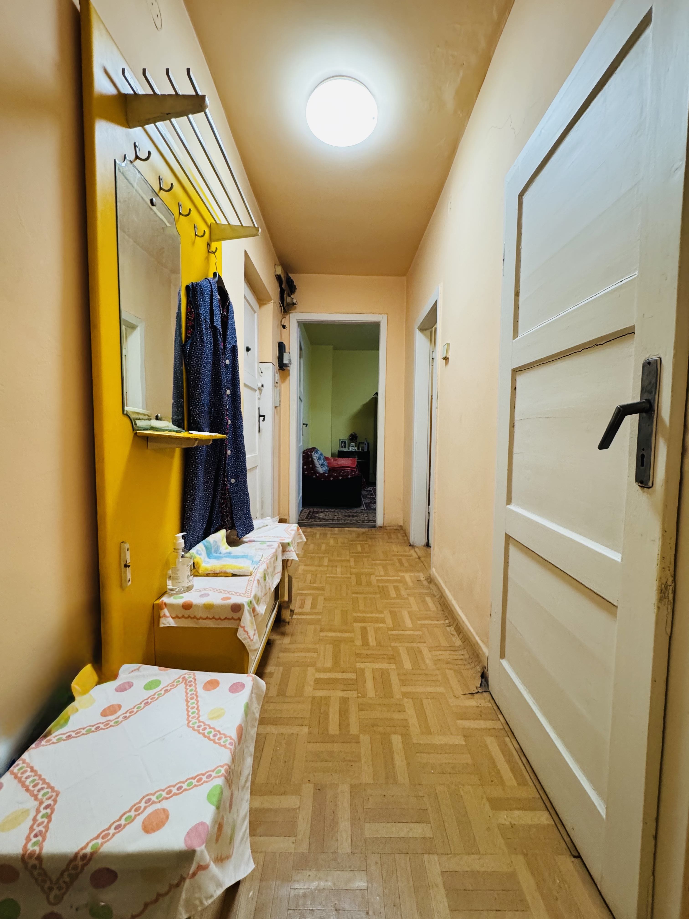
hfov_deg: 85.7
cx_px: 344
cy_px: 460
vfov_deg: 102.1
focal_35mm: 14
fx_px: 372
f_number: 2.2
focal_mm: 2.22
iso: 250
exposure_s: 1/50
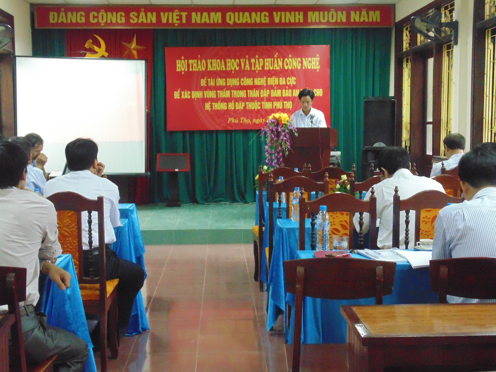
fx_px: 759
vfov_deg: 27.5
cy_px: 186
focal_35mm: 53
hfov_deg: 36.2
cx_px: 248
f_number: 3.9
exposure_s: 1/20
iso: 800
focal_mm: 9.5
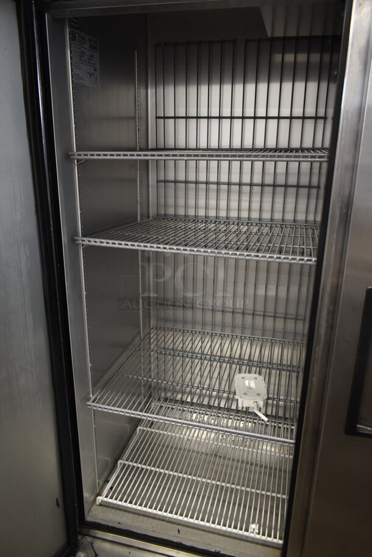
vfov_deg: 67.3
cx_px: 186
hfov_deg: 48.0
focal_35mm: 27
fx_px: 418
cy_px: 278
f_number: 3.5
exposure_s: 1/30
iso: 800
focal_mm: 18
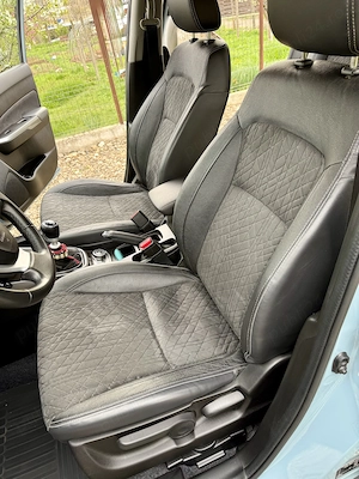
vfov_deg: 71.6
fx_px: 332
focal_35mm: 24
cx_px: 180
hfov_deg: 56.8
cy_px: 240
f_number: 1.78
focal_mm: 6.76
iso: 80
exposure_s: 1/154
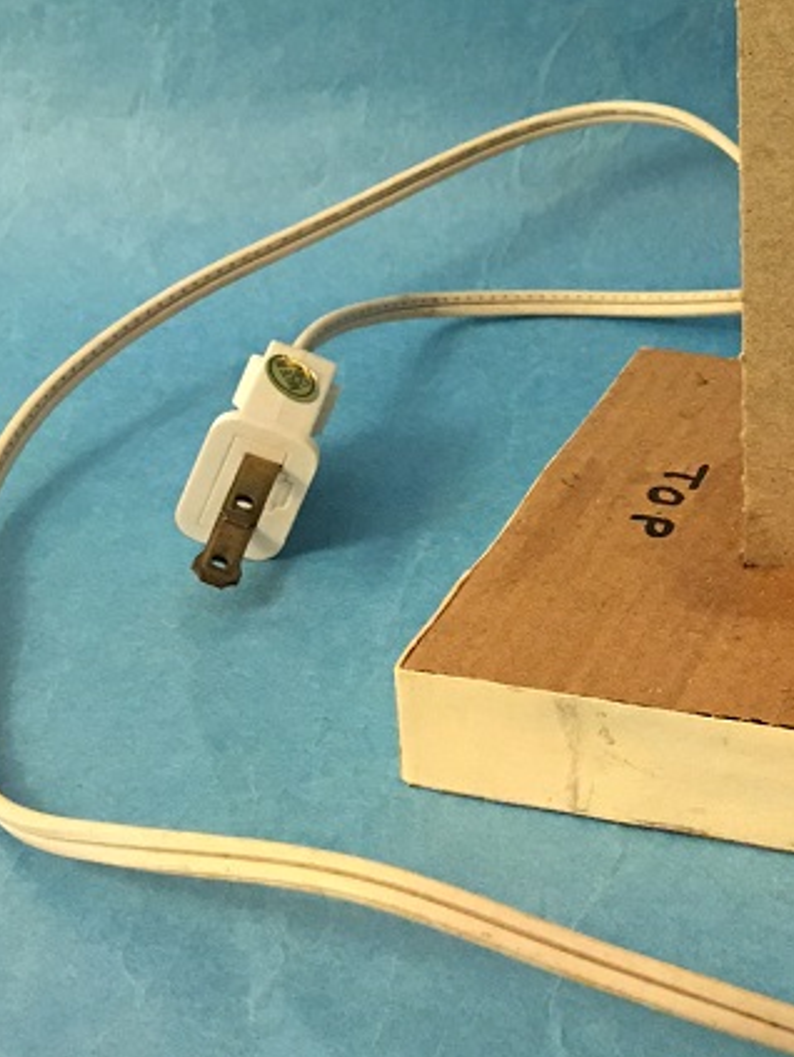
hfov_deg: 19.5
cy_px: -130
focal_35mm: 73
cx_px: 824
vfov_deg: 24.7
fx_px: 2229
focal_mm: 4.15
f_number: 2.2
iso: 64
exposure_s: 1/4
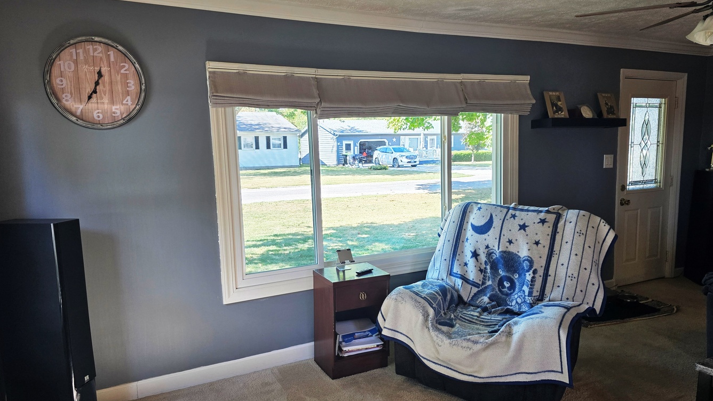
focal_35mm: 27
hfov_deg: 69.8
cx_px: 345
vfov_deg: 42.9
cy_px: 220
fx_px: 511
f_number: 1.7
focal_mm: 6.3
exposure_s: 1/180
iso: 160
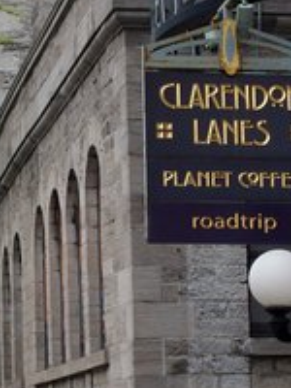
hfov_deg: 10.0
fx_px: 1670
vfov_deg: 13.2
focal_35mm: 149
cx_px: 114
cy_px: 322
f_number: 3.5
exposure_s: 1/200
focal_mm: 13.2
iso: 100
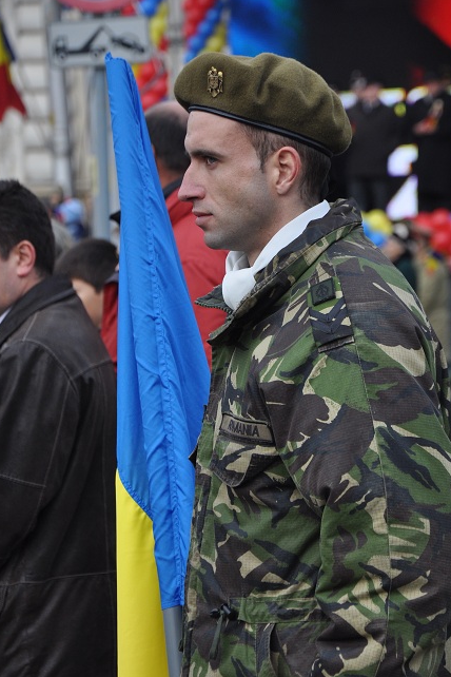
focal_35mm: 181
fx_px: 3393
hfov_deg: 7.6
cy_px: 361
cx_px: 253
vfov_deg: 11.4
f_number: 6.3
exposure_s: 1/640
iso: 500
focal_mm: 105
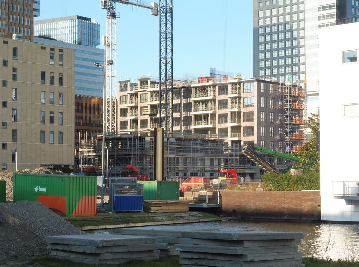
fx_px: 817
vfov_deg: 18.6
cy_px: 134
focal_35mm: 79
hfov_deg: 24.8
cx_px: 180
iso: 100
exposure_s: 1/160
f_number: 6.3
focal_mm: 14.2
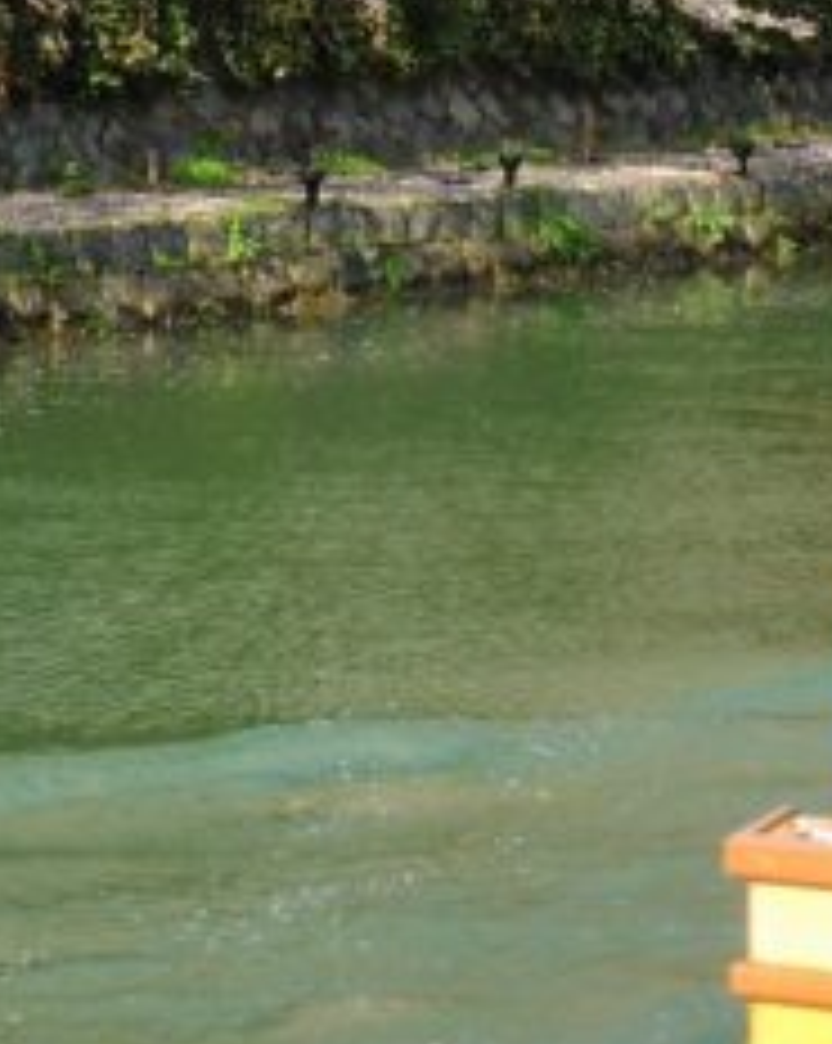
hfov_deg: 10.1
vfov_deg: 12.5
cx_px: 890
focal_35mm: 151
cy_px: -176
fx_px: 4657
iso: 80
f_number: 8
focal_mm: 7.6
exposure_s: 1/60
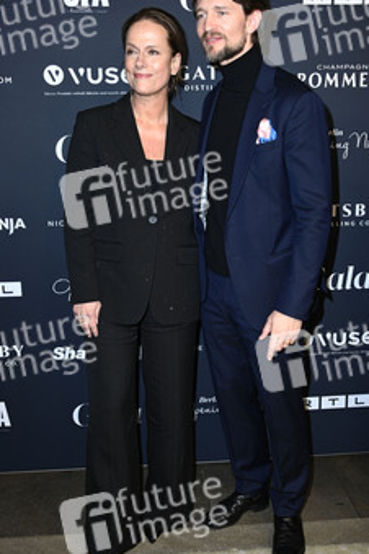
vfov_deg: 48.5
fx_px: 616
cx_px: 191
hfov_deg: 33.3
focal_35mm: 40
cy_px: 272
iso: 800
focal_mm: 34
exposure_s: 1/250
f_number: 5.6
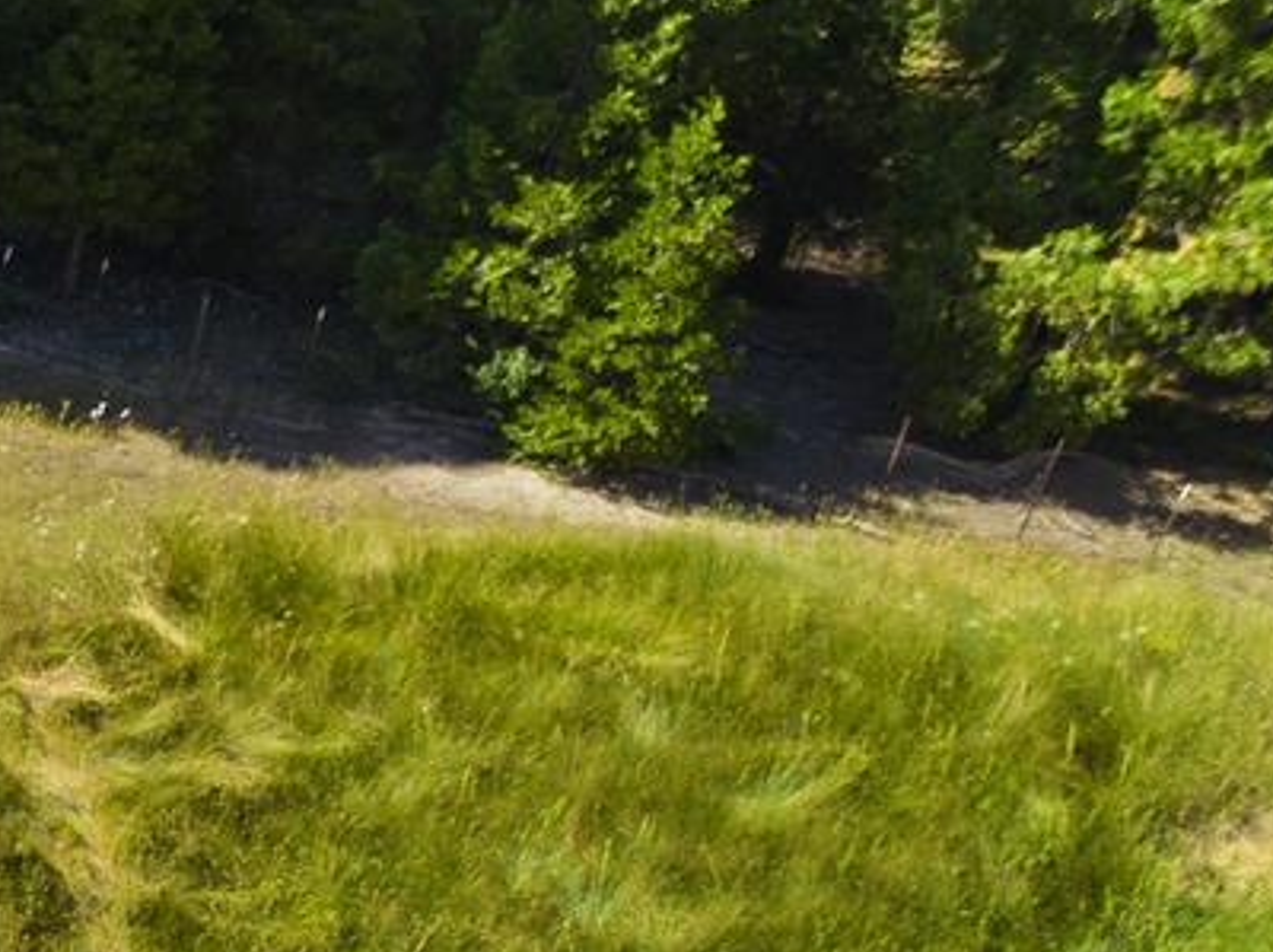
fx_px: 4518
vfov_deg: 10.9
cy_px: 1926
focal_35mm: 123
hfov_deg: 12.5
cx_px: -1811
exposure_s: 1/400
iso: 100
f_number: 3.5
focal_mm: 12.29
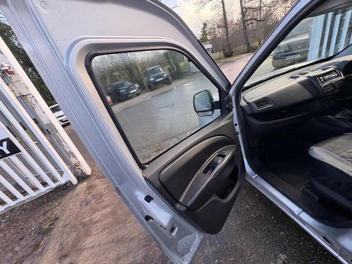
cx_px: 176
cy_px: 132
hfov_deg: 102.1
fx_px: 142
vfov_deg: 85.7
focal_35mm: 14
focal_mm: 2.22
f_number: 2.2
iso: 80
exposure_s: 1/99
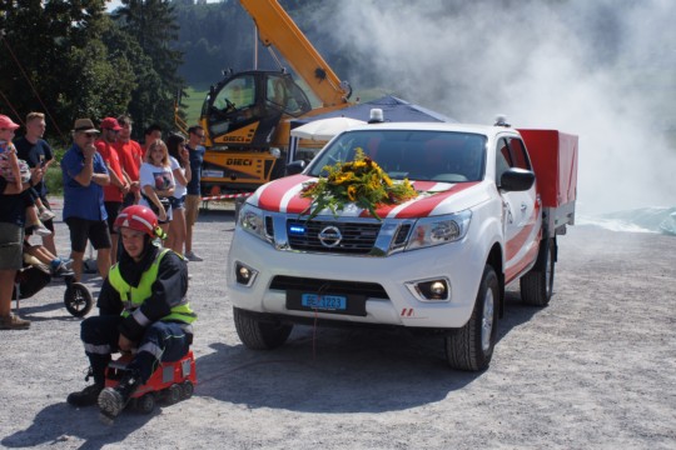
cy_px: 225
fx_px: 986
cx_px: 338
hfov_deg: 37.9
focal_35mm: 52
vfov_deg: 25.8
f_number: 11
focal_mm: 35
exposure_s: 1/160
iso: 100
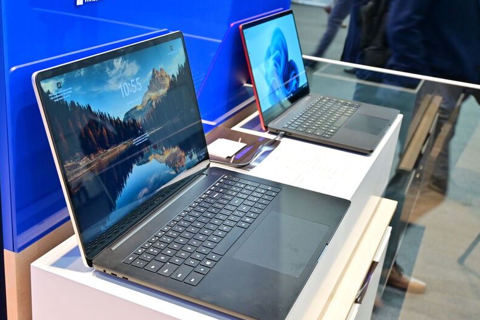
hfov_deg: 43.6
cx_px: 204
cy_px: 181
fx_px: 599
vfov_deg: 29.9
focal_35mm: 45
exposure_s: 1/40
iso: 1100
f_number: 4.5
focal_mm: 24.5
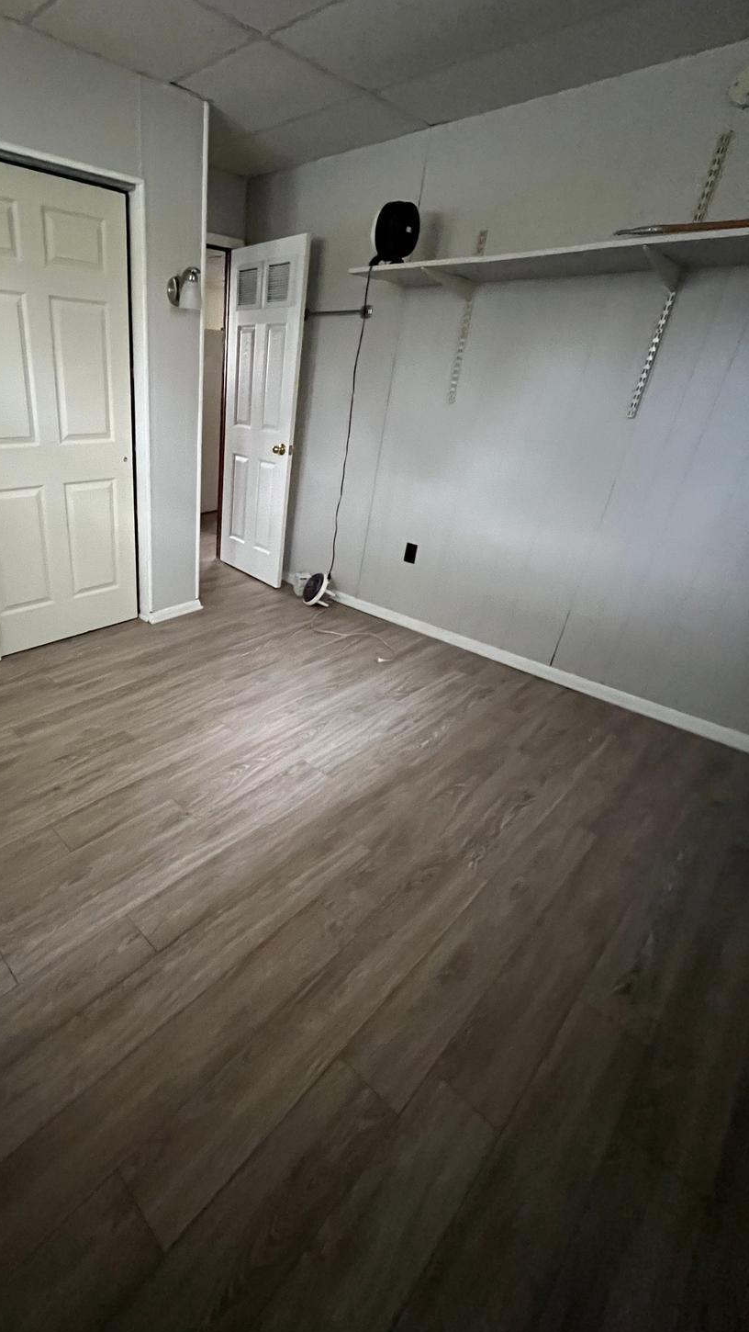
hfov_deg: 67.6
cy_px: 646
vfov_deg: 103.0
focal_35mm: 15
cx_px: 222
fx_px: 529
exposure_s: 1/41
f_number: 1.8
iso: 1000
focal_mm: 1.57
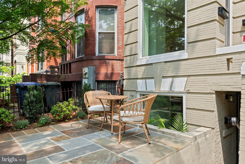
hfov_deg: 73.7
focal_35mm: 24
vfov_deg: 53.1
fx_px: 163
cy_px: 82
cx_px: 122
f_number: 4.5
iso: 200
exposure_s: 1/800
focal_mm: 24
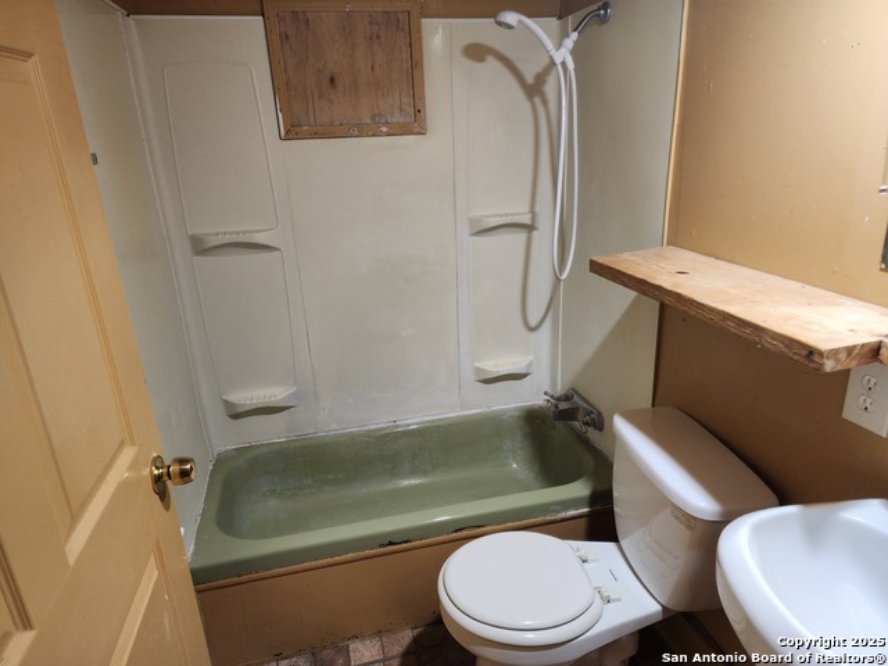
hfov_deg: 73.9
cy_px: 333
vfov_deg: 58.9
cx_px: 444
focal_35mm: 23
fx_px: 590
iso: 250
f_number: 1.8
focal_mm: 6.4
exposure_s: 1/60
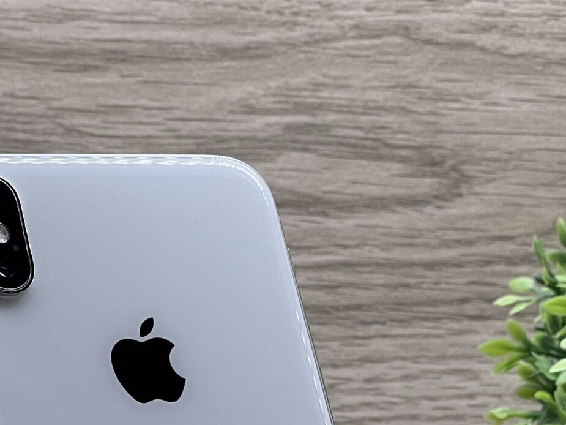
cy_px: 525
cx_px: 206
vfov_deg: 6.9
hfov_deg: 9.3
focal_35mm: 213
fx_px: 3483
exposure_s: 1/100
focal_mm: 9
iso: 64
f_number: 2.8
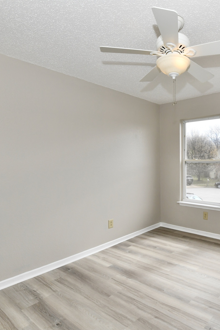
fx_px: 202
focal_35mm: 22
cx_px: 179
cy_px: 168
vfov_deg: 78.6
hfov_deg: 53.1
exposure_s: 1/250
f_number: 13
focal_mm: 14
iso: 640
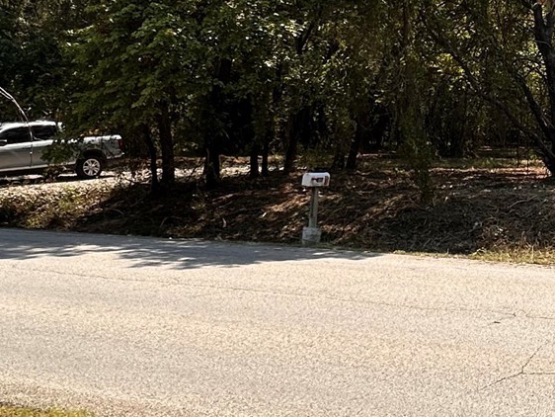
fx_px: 818
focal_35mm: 51
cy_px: 110
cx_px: 665
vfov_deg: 28.2
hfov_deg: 31.5
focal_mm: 2.22
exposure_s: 1/1221
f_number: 2.2
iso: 50
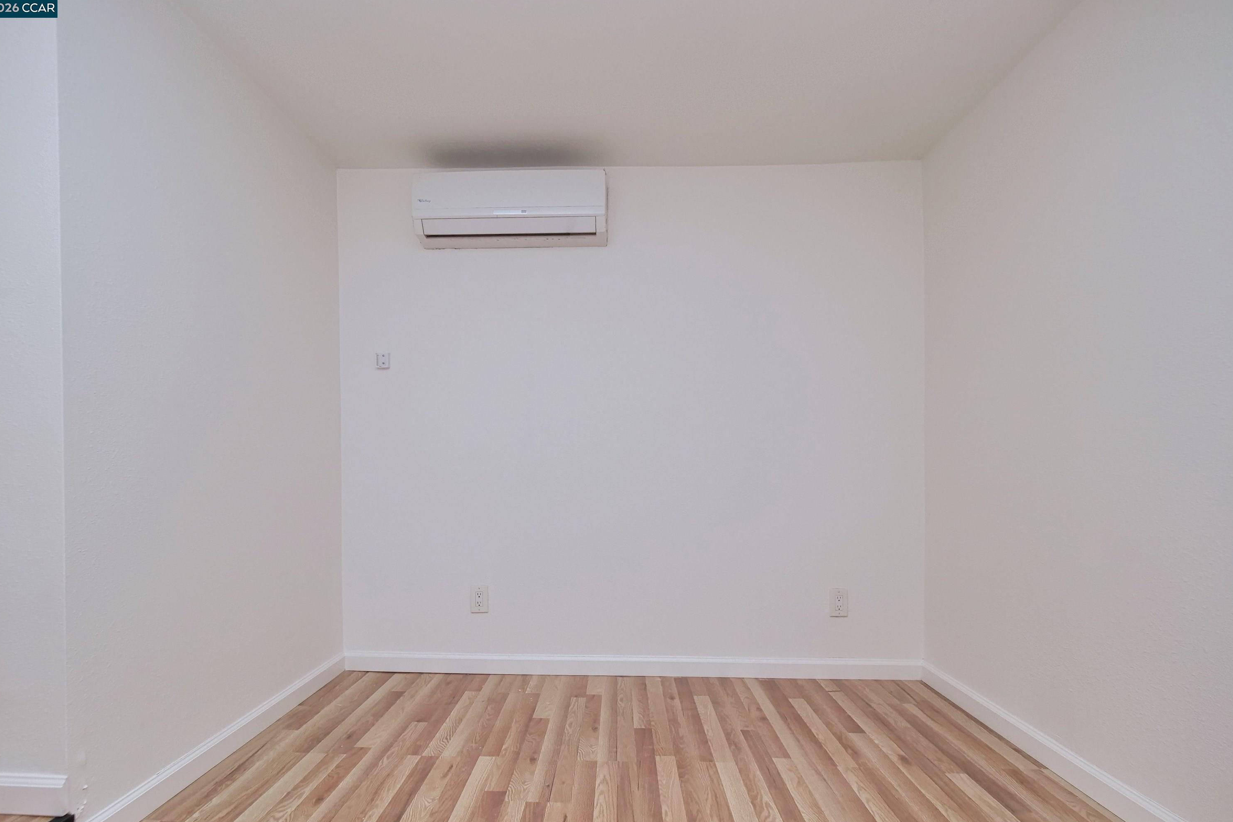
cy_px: 473
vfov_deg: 76.8
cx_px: 610
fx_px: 514
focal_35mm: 15
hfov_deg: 100.4
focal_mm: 7
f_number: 4.5
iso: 800
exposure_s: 1/160
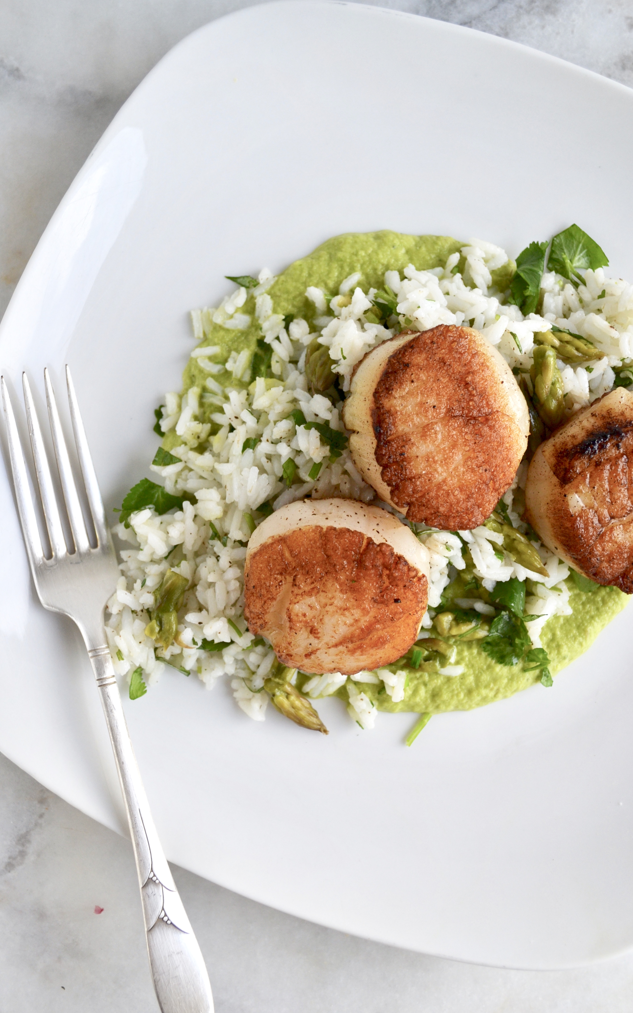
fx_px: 1021
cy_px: 509
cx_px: 307
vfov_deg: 52.7
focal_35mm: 37
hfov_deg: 34.4
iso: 250
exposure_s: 1/125
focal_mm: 24
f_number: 5.6
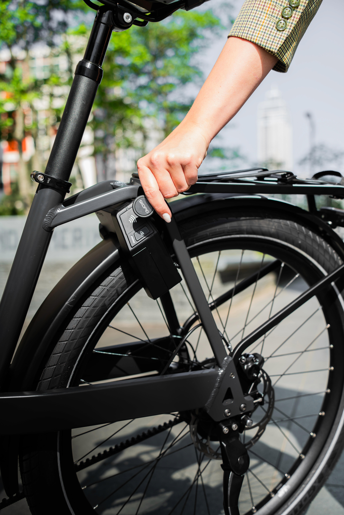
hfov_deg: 32.6
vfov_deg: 47.4
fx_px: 587
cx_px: 172
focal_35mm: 41
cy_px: 258
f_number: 3.2
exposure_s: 1/400
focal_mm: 41
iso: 64
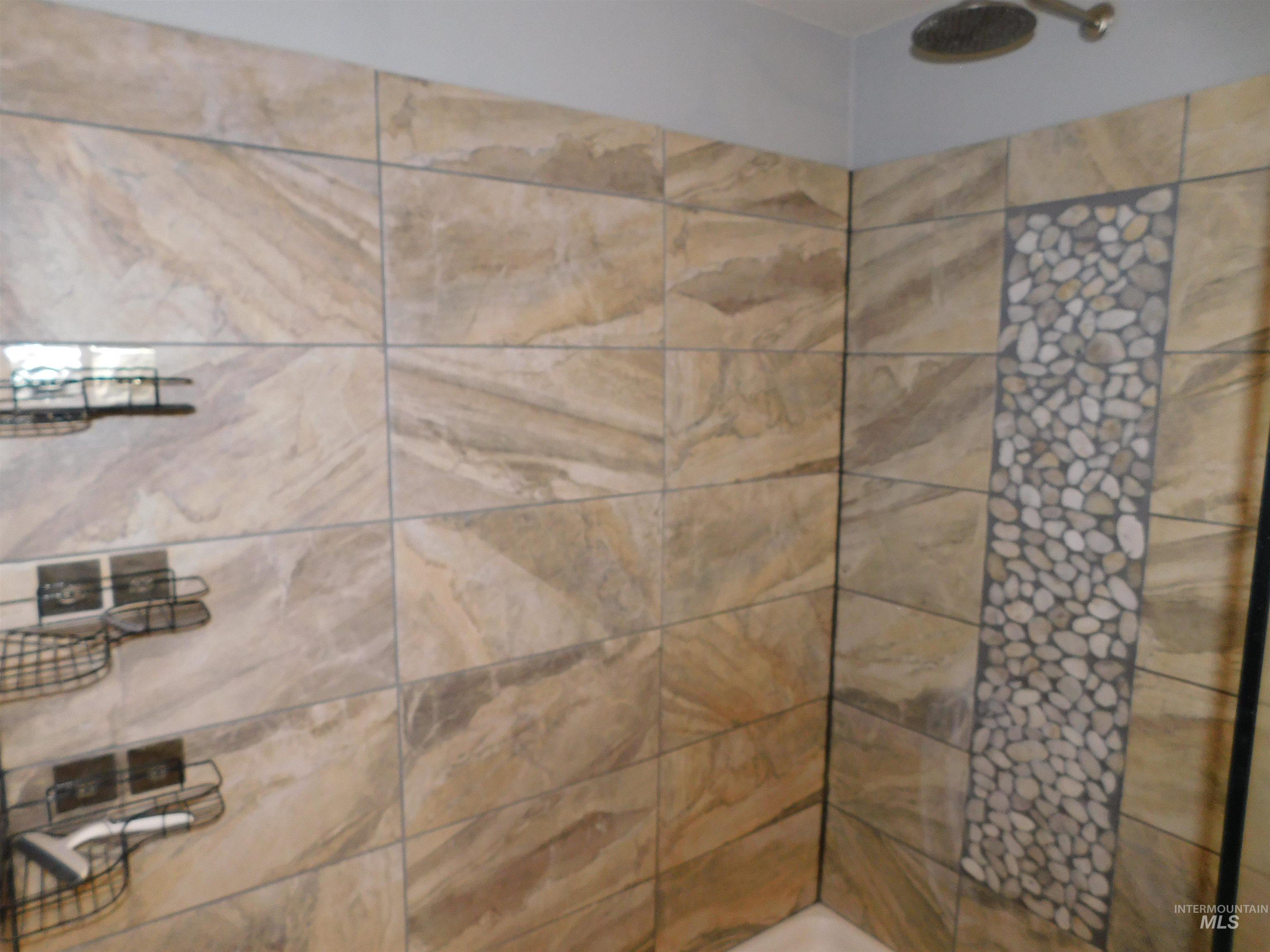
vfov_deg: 58.9
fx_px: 844
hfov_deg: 73.9
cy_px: 476
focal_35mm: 23
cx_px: 635
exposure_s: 1/30
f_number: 3
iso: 200
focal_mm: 4
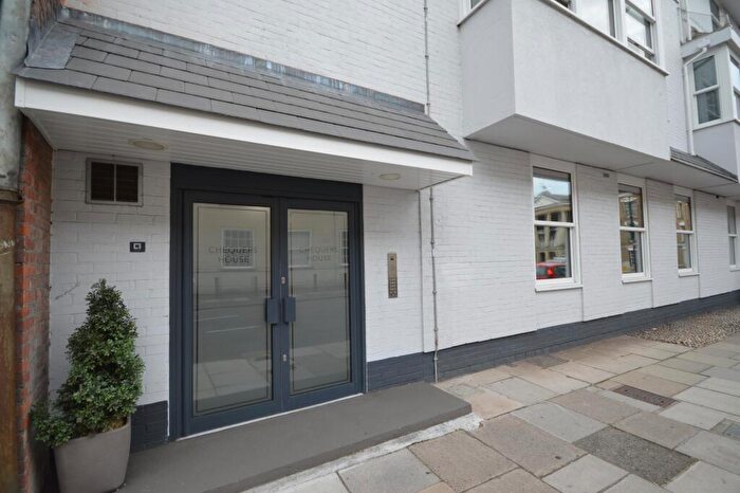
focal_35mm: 15
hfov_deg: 100.4
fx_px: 308
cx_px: 370
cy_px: 246
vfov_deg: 77.3
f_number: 6.3
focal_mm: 10
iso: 200
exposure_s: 1/160
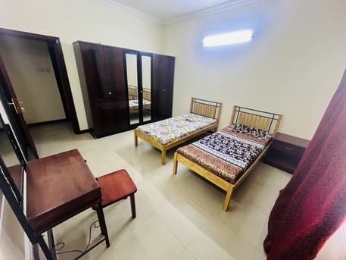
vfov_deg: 89.9
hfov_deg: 106.2
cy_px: 130
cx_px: 173
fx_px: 130
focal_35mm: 13
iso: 200
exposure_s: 1/50
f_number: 1.8
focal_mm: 1.57
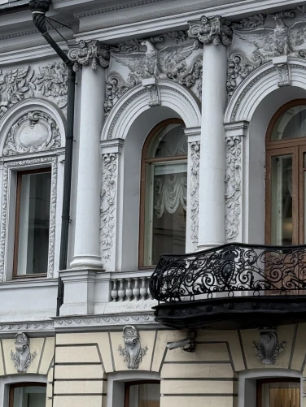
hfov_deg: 12.8
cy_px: 163
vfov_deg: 17.1
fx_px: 1355
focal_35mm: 115
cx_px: 250
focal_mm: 6.76
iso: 64
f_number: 1.78
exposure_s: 1/152
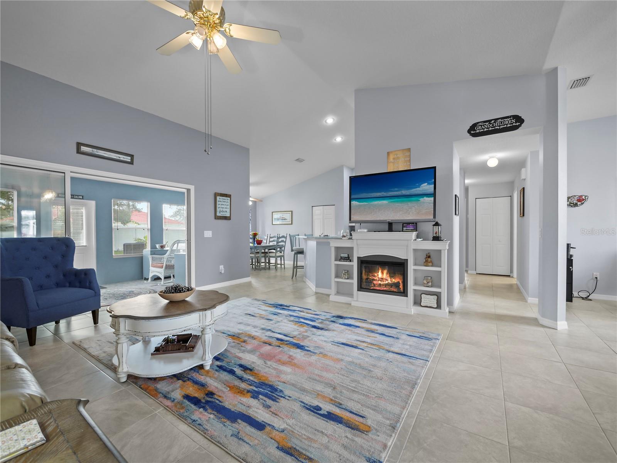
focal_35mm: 14
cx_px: 308
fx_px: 250
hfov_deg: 102.1
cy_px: 232
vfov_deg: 85.7
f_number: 4
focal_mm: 7
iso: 400
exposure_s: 1/10
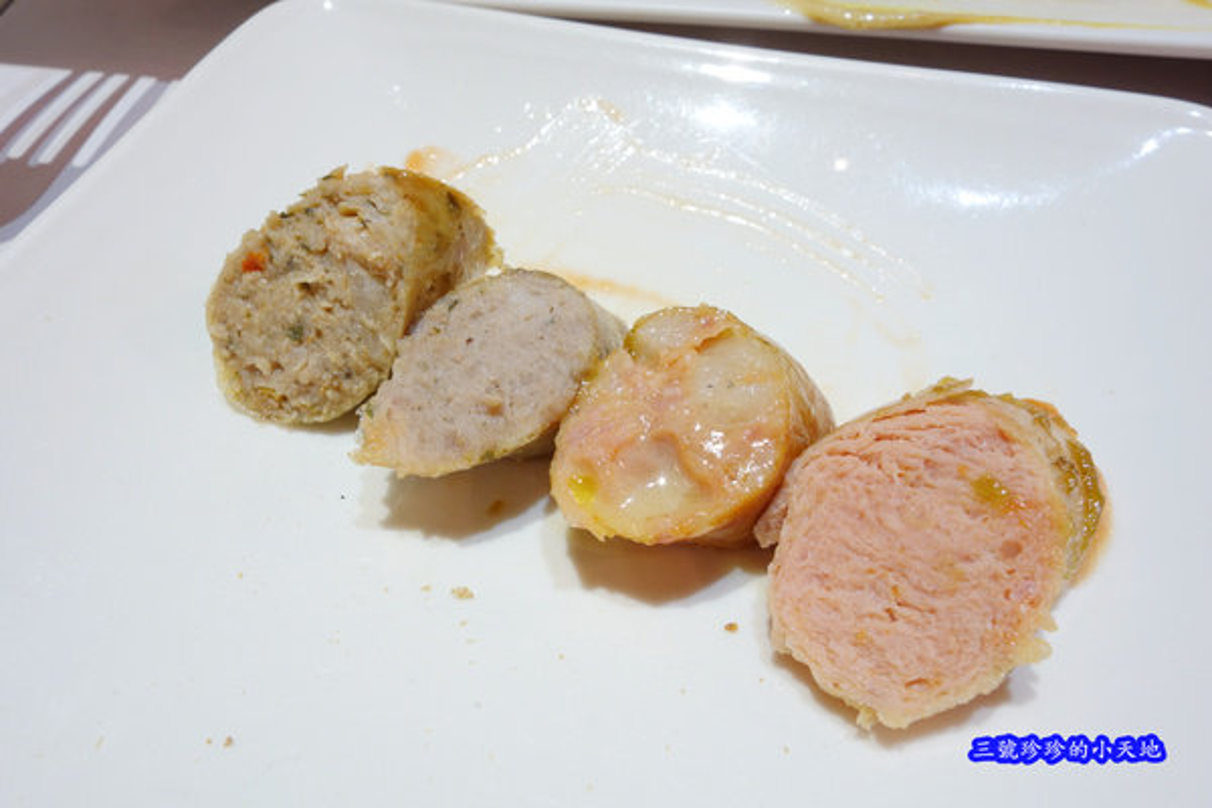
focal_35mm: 28
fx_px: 943
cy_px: 404
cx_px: 606
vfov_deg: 46.4
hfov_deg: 65.5
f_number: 8
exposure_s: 1/4
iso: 400
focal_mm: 10.4
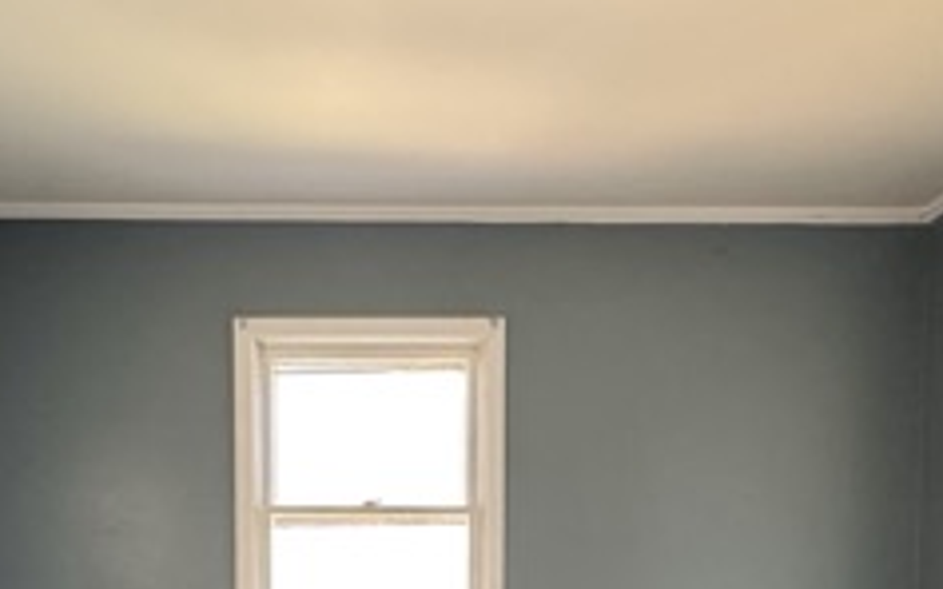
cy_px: 653
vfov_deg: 28.9
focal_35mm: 40
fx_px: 1028
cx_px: 378
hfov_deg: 49.0
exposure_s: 1/60
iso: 500
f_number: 2.2
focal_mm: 2.22
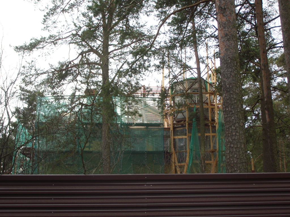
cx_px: 145
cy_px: 108
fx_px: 519
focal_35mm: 62
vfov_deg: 23.7
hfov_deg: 31.2
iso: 50
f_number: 3.7
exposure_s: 1/239
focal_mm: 10.36
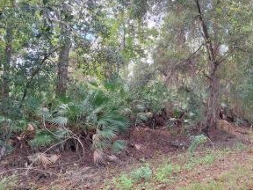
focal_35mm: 32
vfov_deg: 44.1
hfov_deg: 55.8
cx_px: 165
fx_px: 234
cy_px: 84
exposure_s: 1/138
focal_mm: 5.54
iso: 40
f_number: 1.8
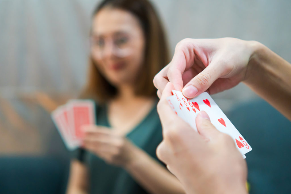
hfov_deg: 37.8
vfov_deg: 25.8
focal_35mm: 52
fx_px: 424
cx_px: 146
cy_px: 97
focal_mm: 35
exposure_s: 1/125
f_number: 1.8
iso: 1000
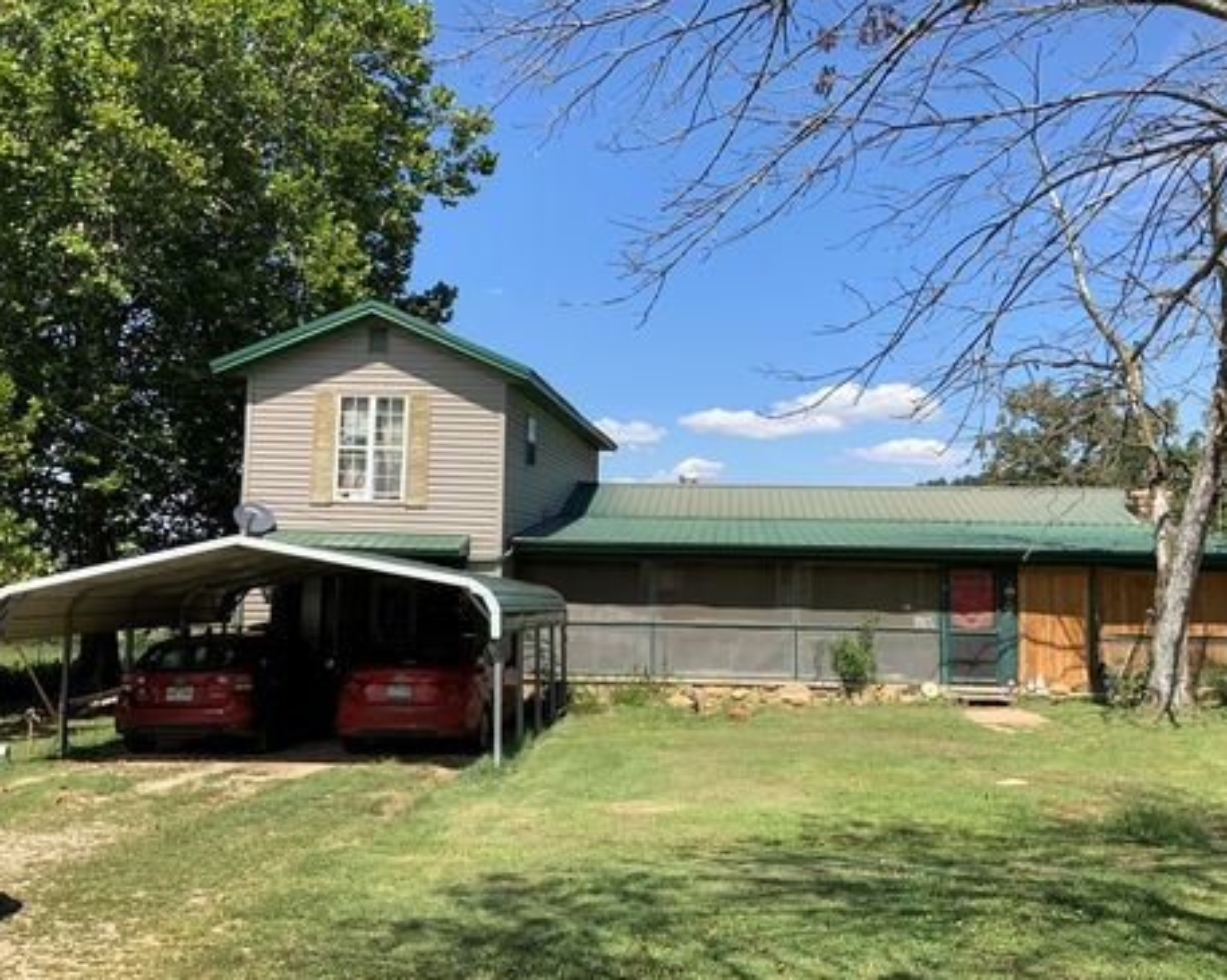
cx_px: 658
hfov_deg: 57.2
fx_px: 1125
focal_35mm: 31
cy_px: 479
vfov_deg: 47.1
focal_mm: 3
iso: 16
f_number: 1.8
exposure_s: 1/1626
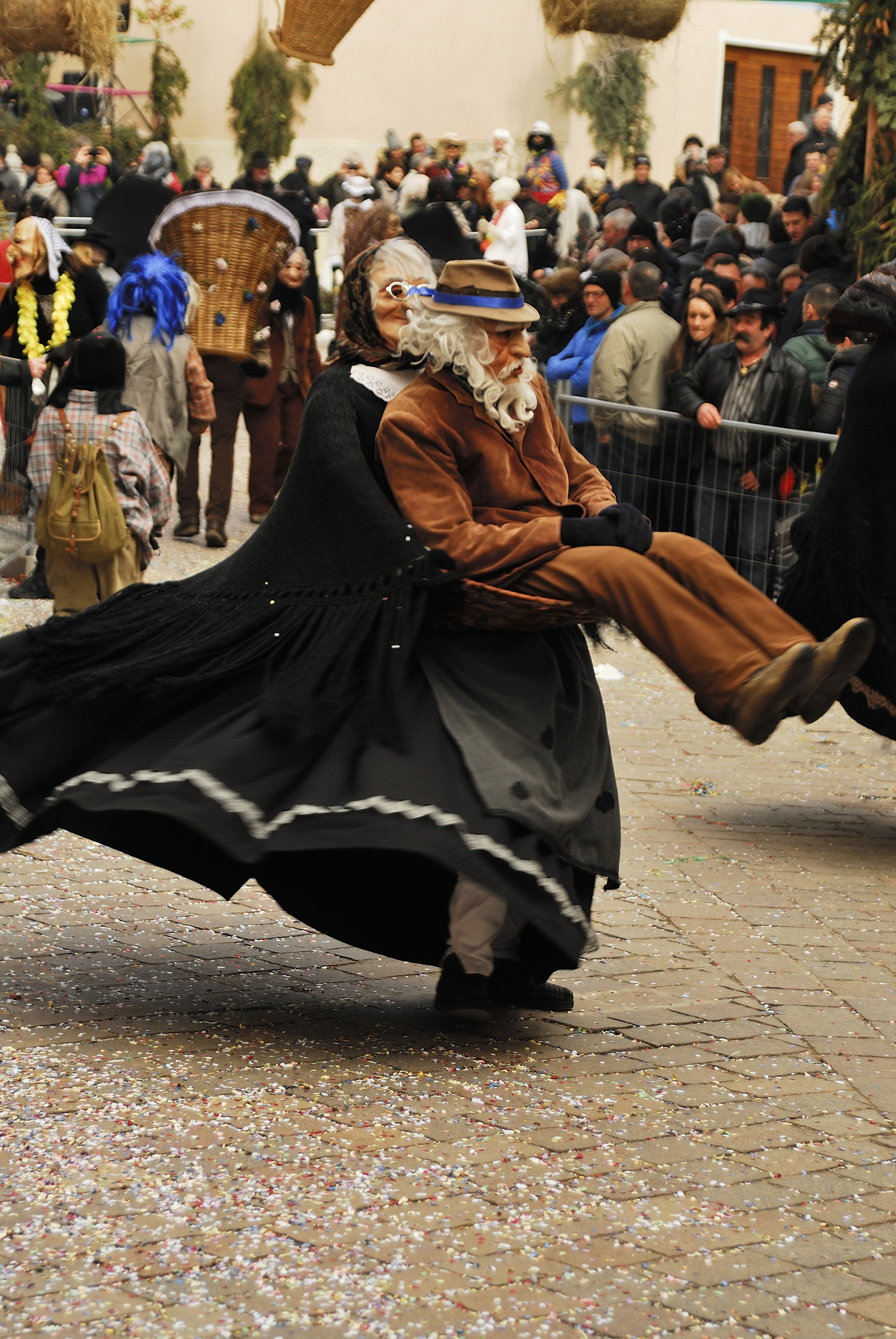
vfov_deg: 20.6
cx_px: 448
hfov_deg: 13.9
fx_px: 3686
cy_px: 670
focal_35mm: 99
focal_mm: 66
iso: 160
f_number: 4
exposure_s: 1/125
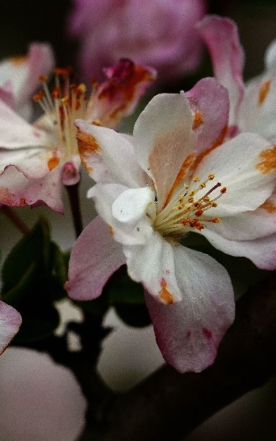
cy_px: 242
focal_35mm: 281
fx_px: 3382
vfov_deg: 7.5
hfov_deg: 4.7
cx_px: 15
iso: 800
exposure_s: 1/400
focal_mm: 137
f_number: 5.6
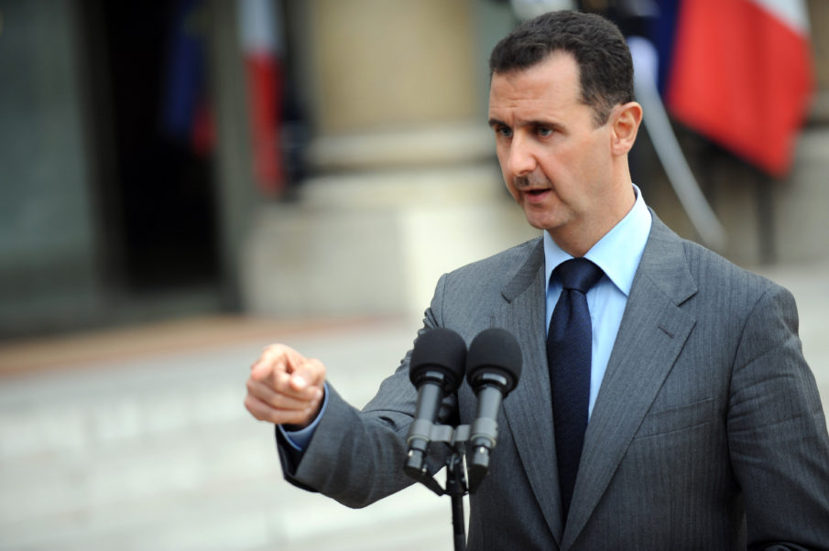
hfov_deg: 12.1
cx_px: 414
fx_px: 3912
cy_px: 276
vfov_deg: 8.1
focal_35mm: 170
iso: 400
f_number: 2.8
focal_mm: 170
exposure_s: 1/400
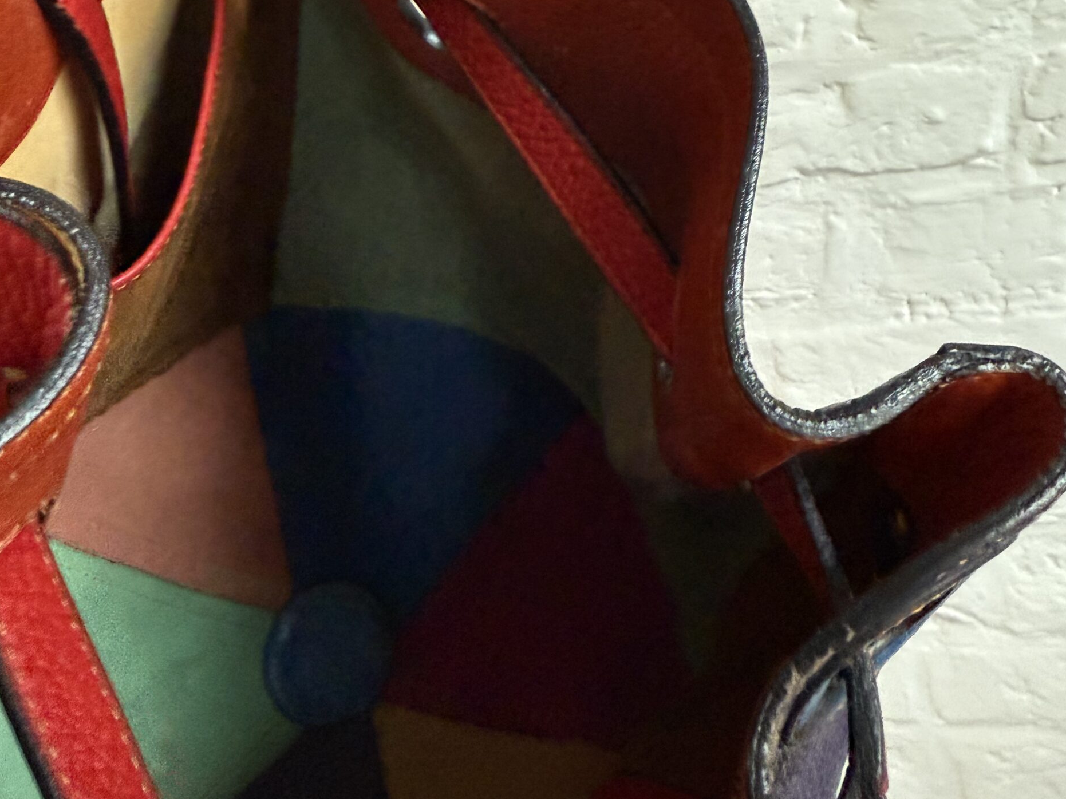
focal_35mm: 33
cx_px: 547
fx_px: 1016
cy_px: 189
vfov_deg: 41.5
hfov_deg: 55.4
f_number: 2.2
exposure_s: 1/50
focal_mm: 2.22
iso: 640
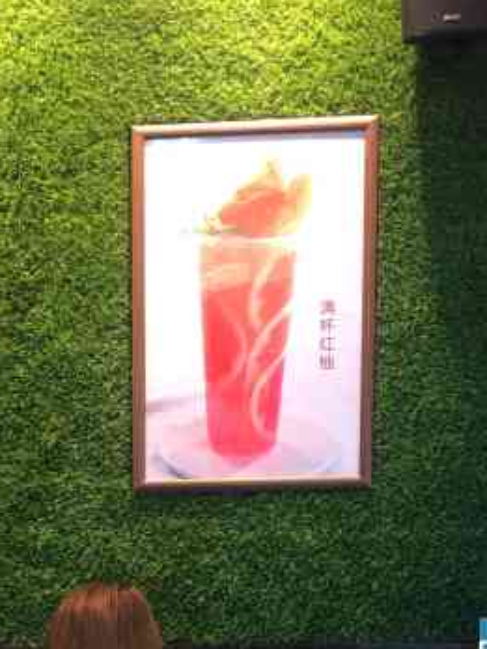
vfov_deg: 24.3
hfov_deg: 19.6
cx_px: 159
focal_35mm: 75
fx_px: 1407
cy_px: 715
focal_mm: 3.99
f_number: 1.8
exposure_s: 1/20
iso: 32
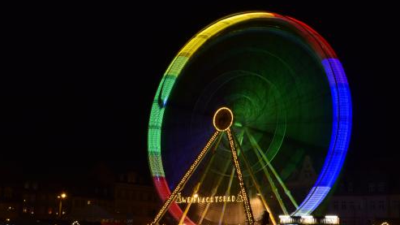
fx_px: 541
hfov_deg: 40.6
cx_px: 200
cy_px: 114
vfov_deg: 23.5
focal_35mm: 51
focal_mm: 32
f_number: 29
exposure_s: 3
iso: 100
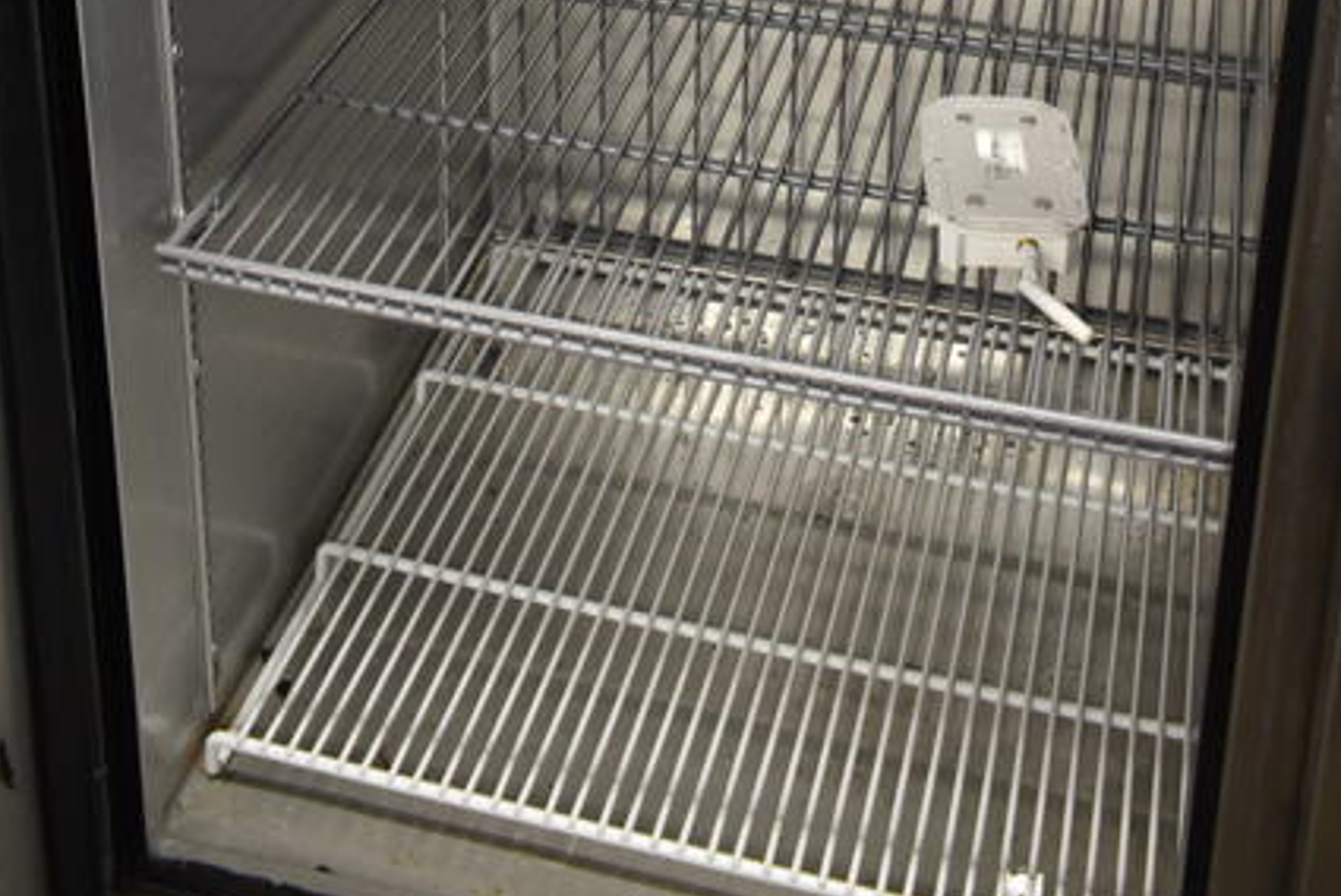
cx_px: 669
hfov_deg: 34.5
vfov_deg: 20.5
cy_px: -396
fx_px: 2162
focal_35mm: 58
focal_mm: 18
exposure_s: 1/30
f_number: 3.5
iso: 800
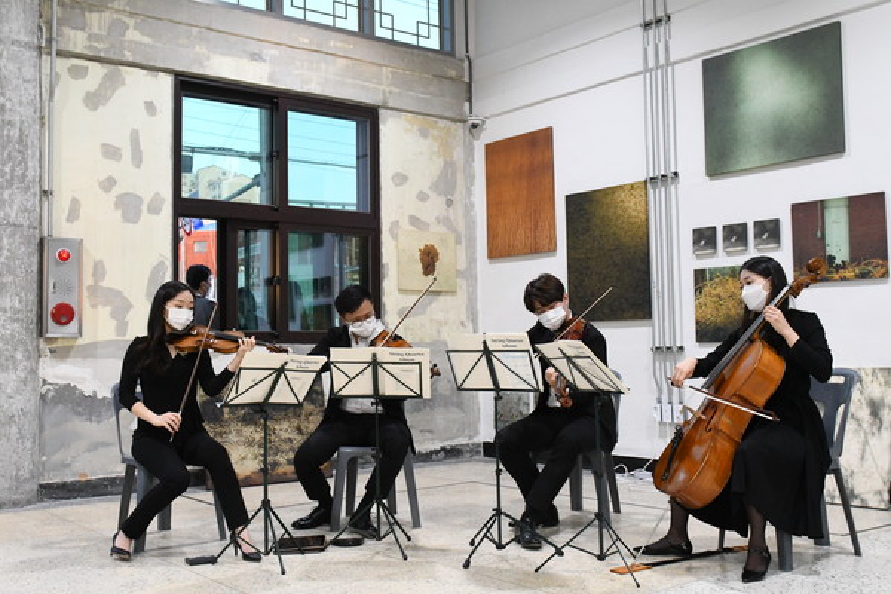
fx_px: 965
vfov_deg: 34.2
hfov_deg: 49.6
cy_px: 297
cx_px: 446
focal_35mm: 39
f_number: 5
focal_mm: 26
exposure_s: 1/1000
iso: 8000
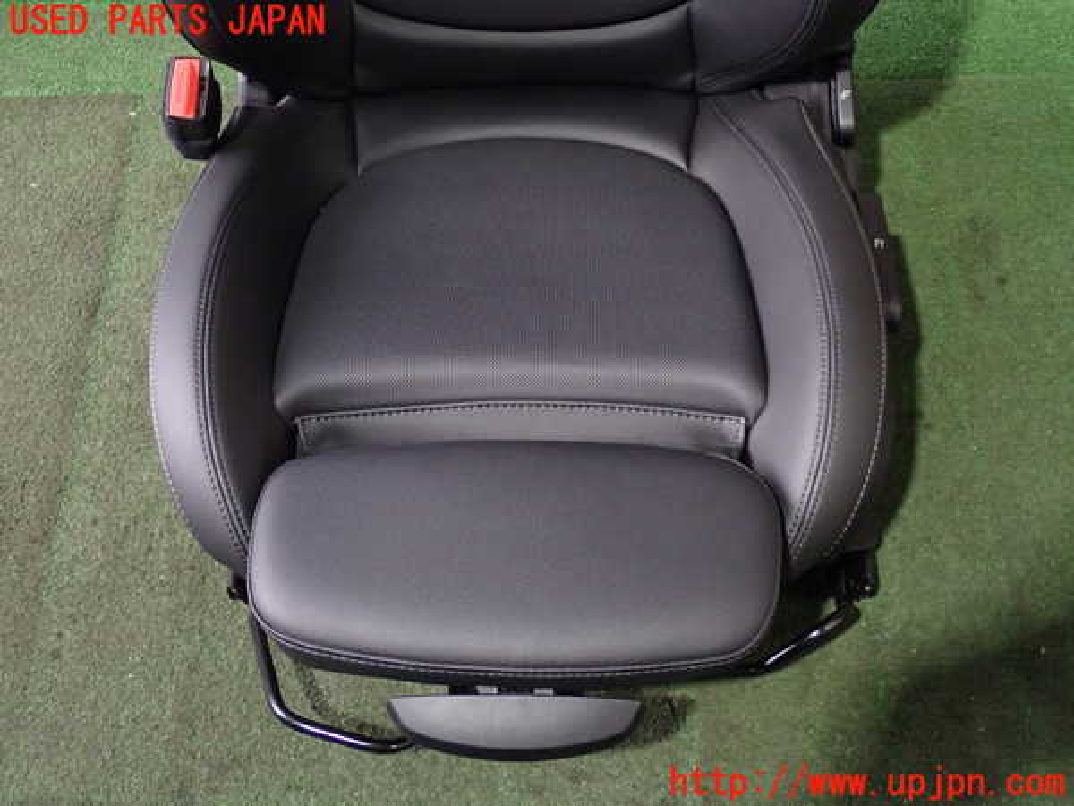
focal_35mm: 54
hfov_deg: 35.5
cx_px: 537
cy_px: 403
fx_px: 1675
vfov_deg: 27.0
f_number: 3.3
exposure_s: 1/15
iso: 800
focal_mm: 9.65
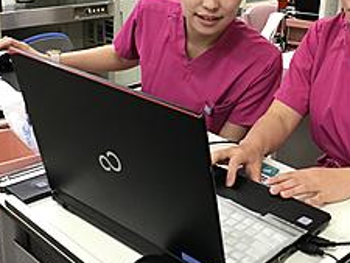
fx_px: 556
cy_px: 92
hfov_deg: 34.3
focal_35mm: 55
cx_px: 255
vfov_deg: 26.5
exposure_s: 1/30
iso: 100
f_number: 2.4
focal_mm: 3.3
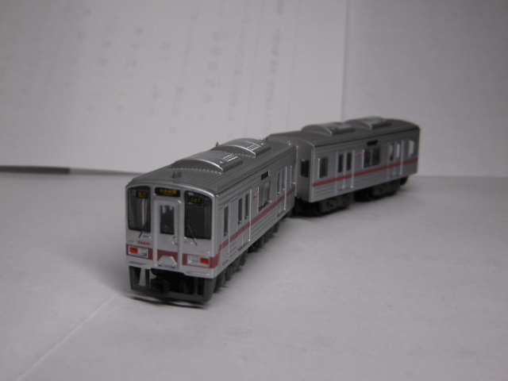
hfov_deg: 43.9
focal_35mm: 43
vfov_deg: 33.6
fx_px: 631
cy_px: 190
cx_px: 254
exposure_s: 1/160
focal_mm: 7.7
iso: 100
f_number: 3.8
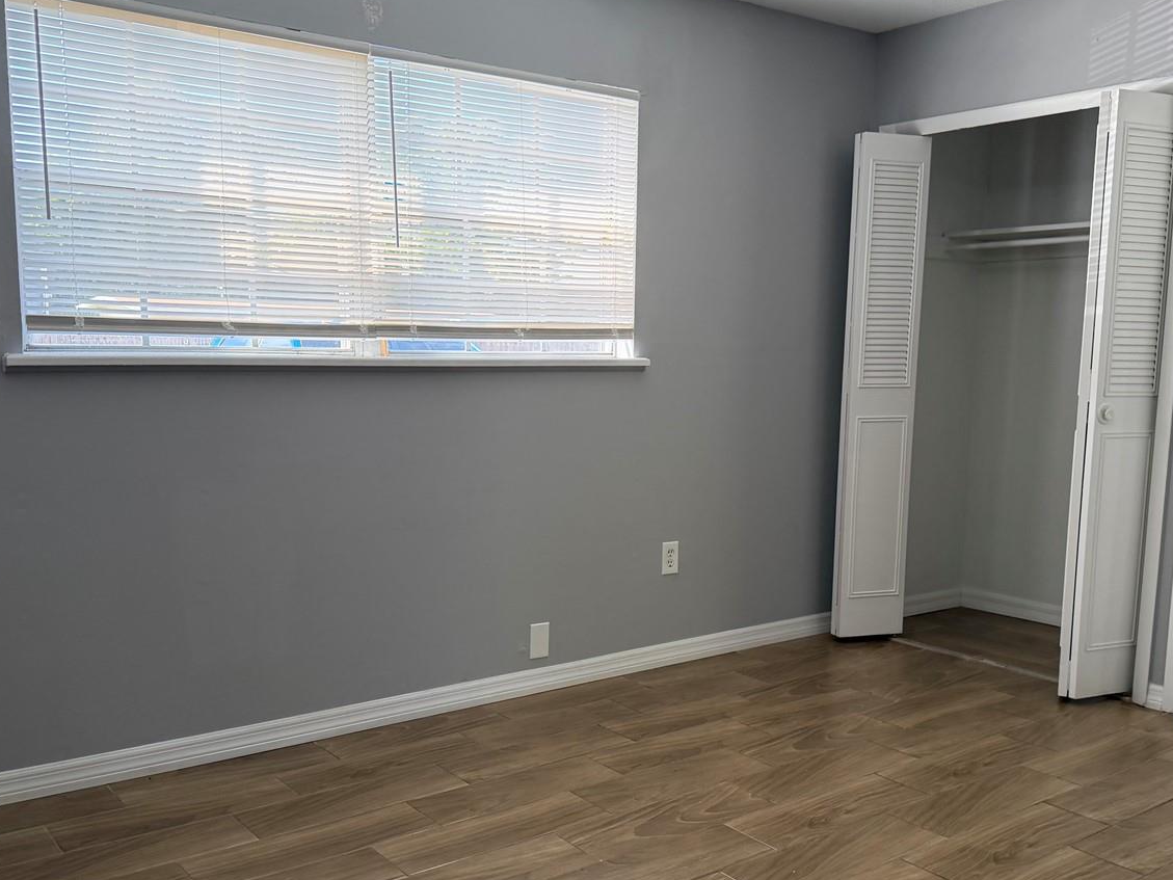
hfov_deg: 53.9
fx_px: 1152
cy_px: 526
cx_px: 599
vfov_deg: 41.6
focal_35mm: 34
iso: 125
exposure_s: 1/208
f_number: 1.78
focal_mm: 6.76
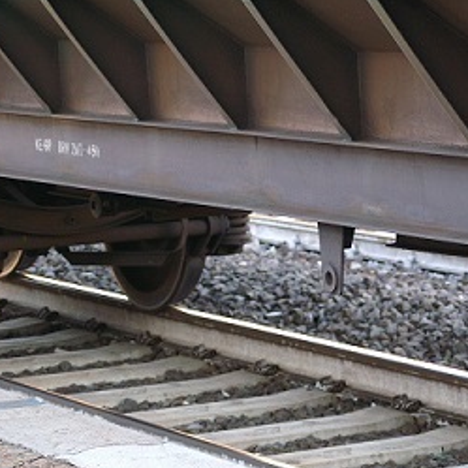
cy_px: 315
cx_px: 385
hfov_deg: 10.1
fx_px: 2646
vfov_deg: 10.1
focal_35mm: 173
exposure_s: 1/125
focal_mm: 60
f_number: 4
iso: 400
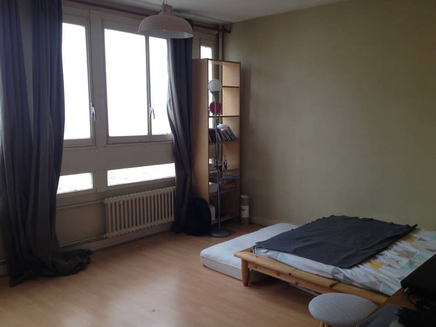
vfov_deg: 40.7
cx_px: 218
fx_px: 441
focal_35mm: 35
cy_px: 164
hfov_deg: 52.6
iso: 50
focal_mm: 4.28
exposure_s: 1/40
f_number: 2.4
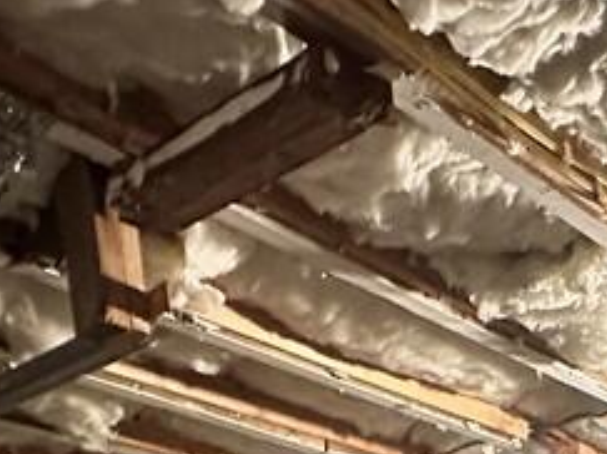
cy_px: 950
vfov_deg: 17.0
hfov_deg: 29.9
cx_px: 639
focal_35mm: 59
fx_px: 1034
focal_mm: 2.22
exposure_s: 1/40
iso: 1000
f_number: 2.2
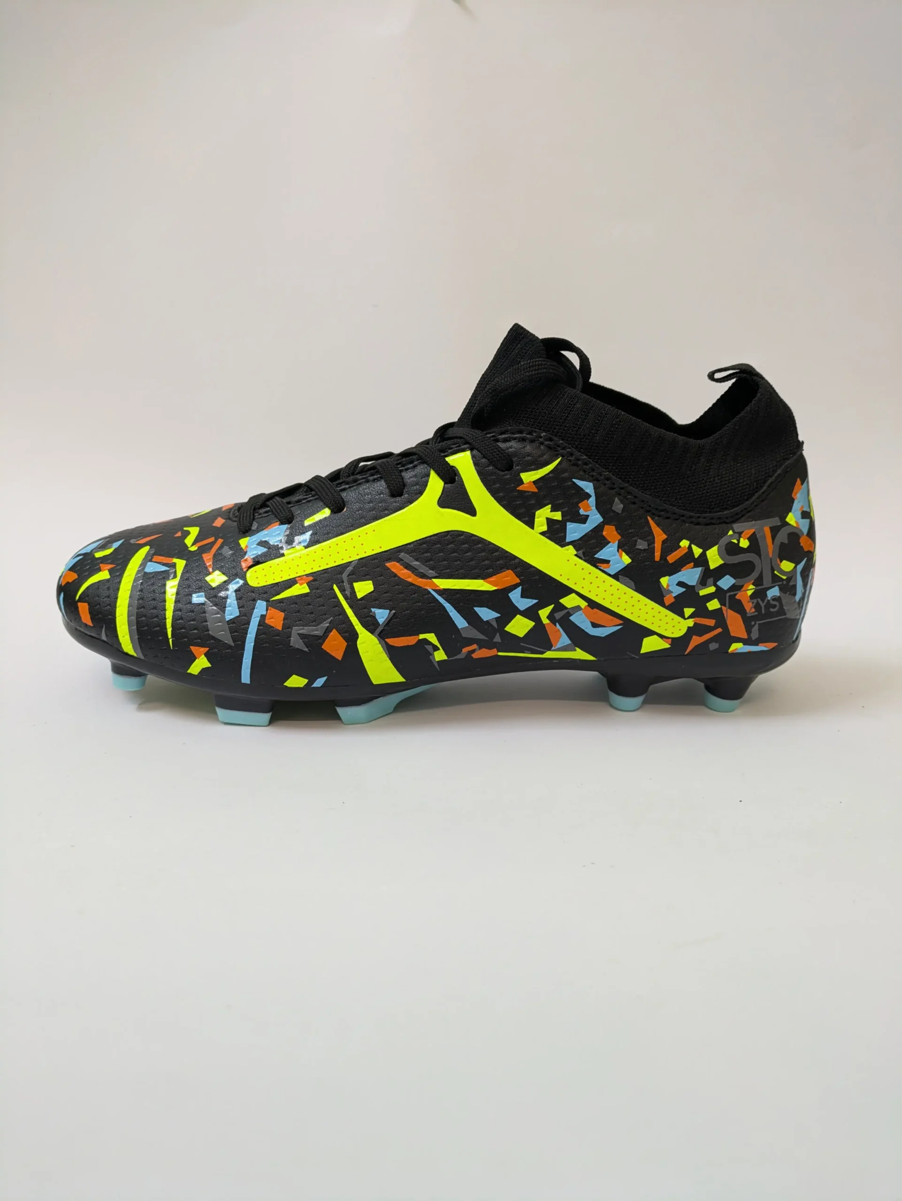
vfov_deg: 69.4
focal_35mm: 25
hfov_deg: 54.9
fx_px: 868
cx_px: 451
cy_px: 600
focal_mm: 5.43
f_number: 1.89
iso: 138
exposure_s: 1/25
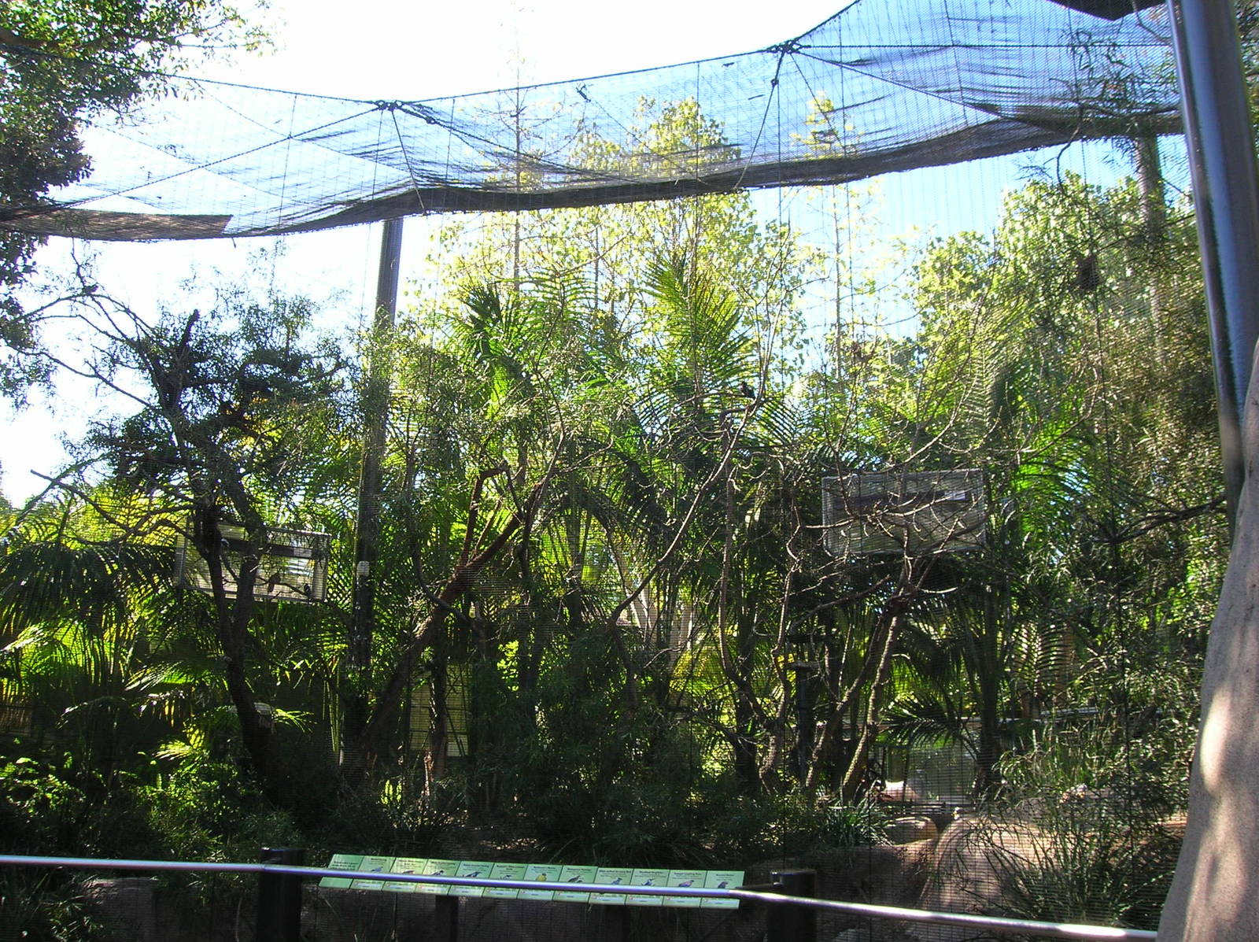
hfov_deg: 54.0
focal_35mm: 34
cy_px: 471
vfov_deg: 41.7
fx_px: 1235
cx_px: 630
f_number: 4.9
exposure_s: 1/49
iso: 50
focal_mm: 5.7
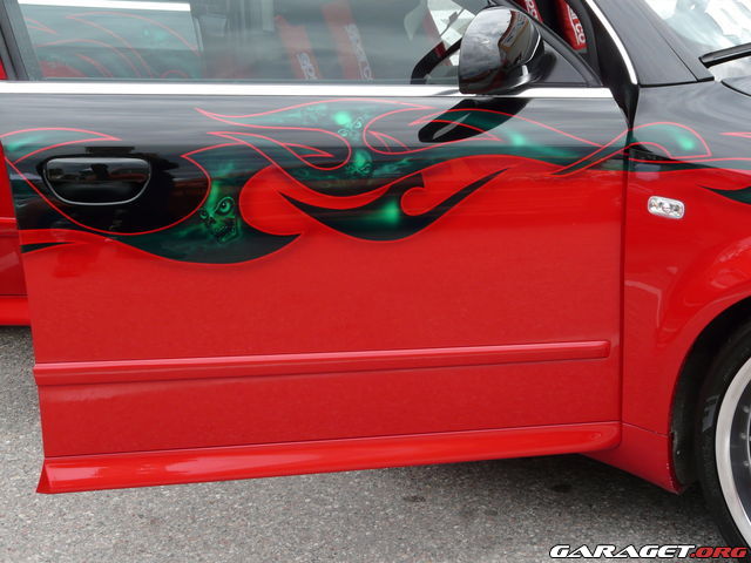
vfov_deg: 19.6
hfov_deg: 26.0
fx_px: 1627
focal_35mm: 75
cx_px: 376
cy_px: 282
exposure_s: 1/200
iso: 100
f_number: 4
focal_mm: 12.3
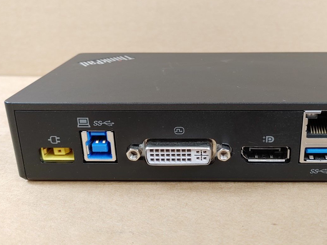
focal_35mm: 36
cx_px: 212
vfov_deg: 39.6
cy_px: 111
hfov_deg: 50.6
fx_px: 340
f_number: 1.8
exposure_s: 1/60
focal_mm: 4.36
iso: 100
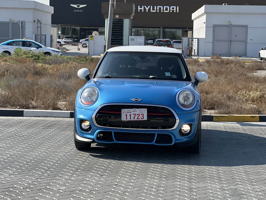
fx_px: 676
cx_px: 128
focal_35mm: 88
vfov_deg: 16.8
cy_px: 97
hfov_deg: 22.3
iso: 32
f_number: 2.8
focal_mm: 9
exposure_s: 1/536
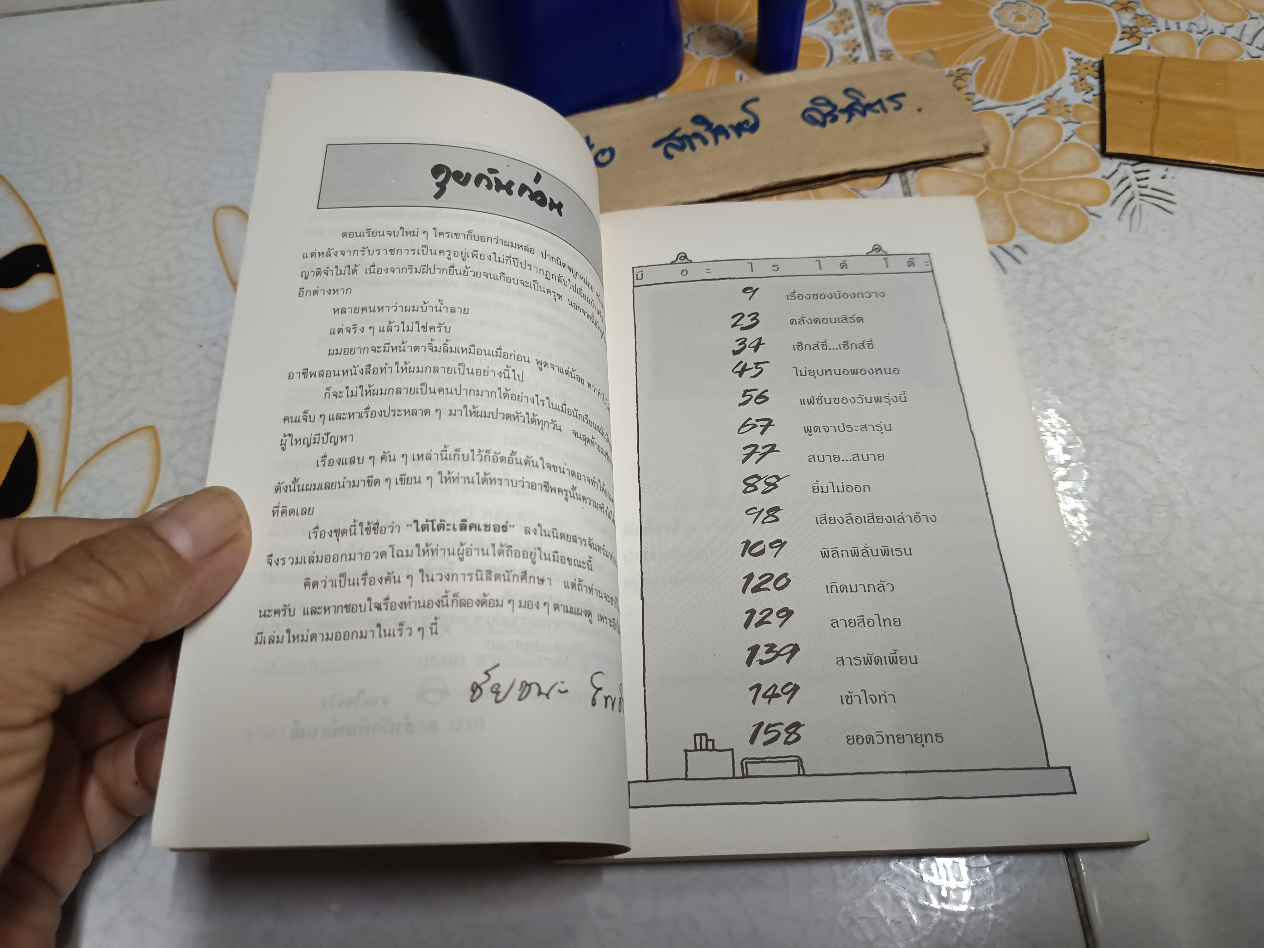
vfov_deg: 56.8
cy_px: 474
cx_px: 632
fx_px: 876
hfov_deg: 71.6
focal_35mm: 24
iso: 1240
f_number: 1.7
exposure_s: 1/50
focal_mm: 5.31
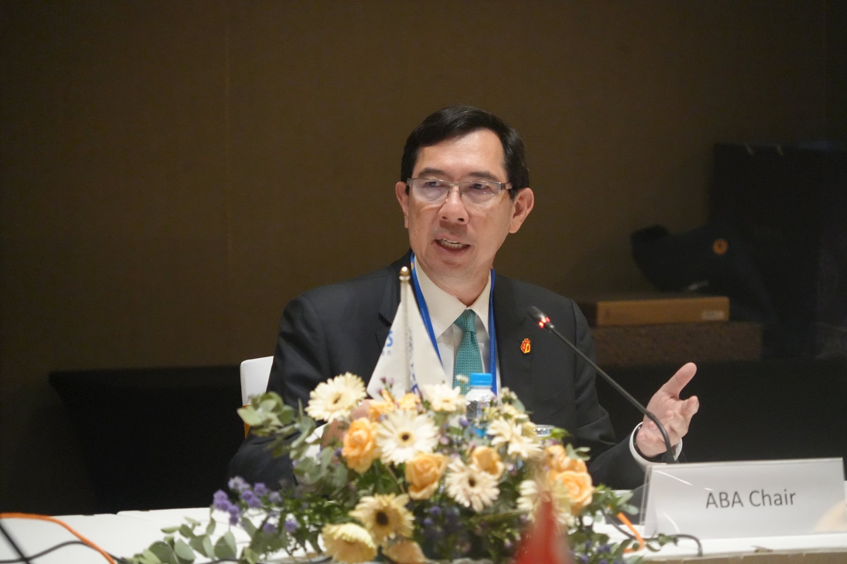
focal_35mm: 240
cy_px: 282
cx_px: 424
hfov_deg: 8.6
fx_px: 5646
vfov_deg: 5.7
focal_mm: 240
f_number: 6.3
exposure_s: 1/160
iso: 12800
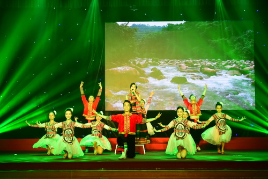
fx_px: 521
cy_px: 90
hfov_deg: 28.9
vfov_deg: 19.4
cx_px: 134
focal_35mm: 70
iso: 1000
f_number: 5
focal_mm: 70
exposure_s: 1/100
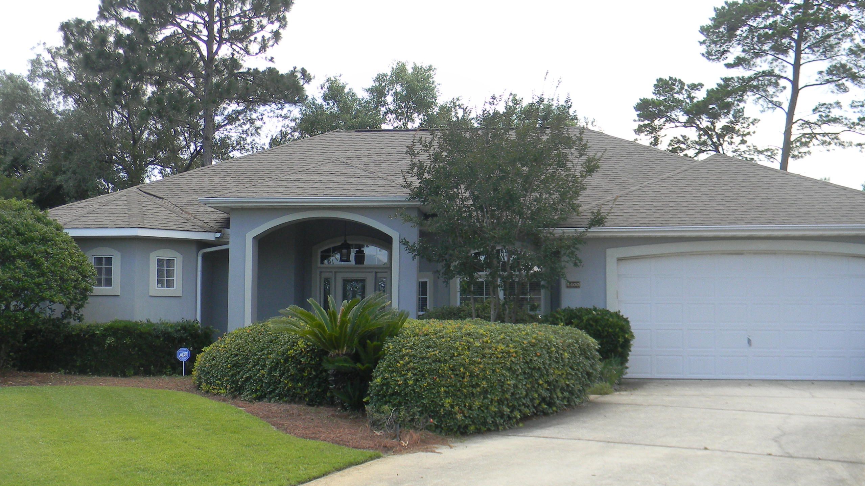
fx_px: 1055
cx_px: 404
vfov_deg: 26.0
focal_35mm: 46
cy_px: 265
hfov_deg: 44.6
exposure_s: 1/240
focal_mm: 6.4
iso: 112
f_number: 3.7
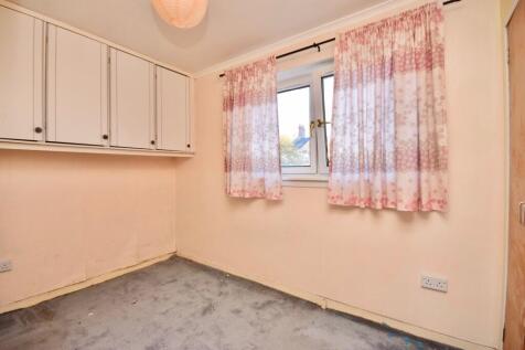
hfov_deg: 100.4
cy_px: 175
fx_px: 219
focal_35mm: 15
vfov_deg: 77.3
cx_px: 262
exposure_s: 1/80
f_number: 8
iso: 800
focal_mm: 10
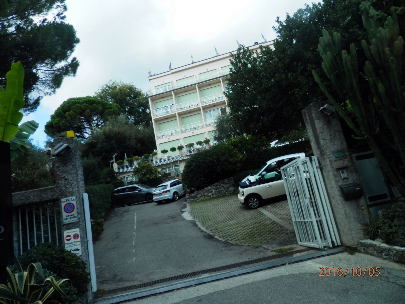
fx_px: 292
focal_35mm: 25
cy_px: 152
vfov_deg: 54.9
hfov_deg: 69.4
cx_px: 202
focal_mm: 4.5
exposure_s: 1/400
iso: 80
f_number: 3
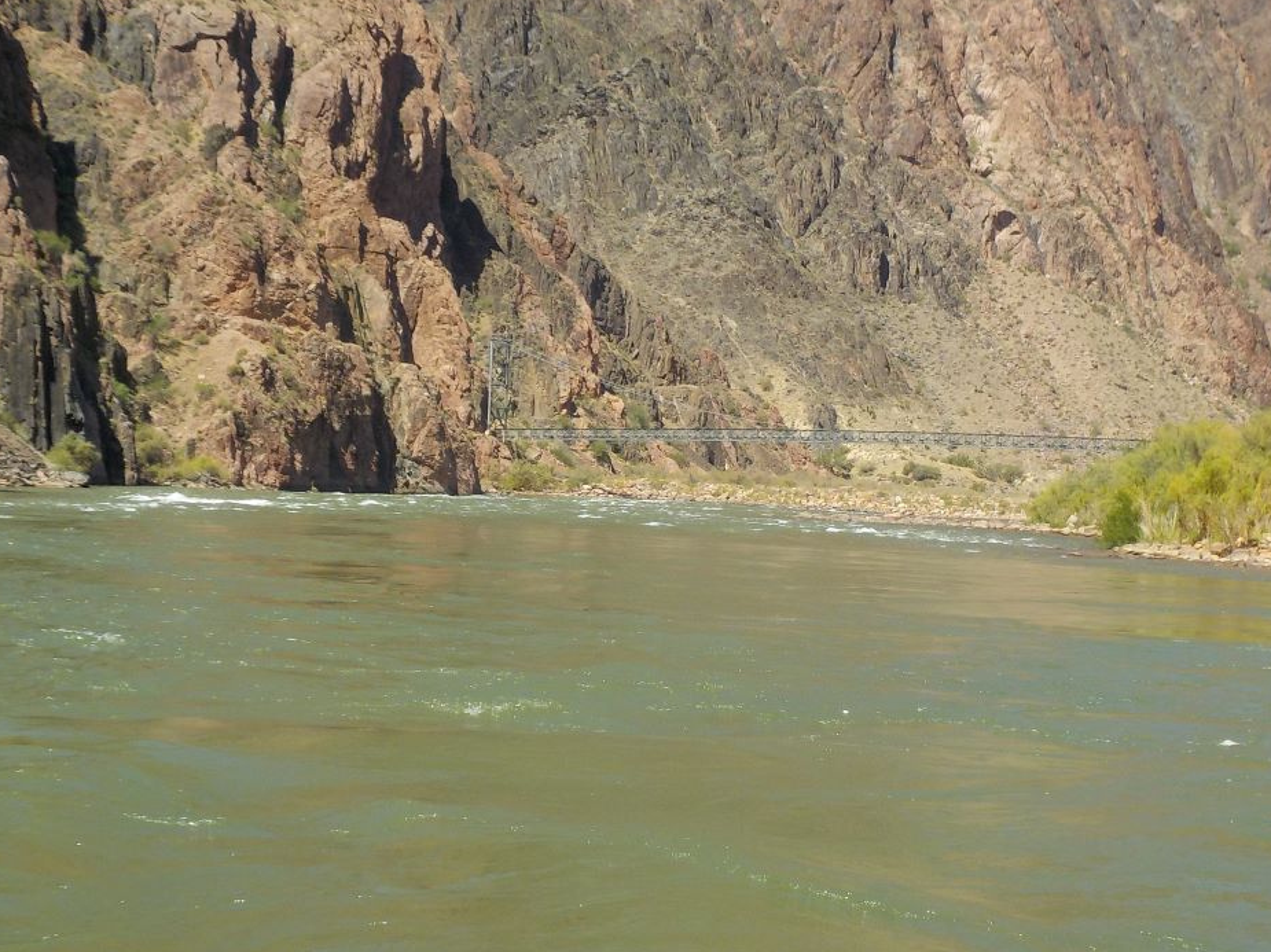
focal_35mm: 61
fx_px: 2239
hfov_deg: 31.6
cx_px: 745
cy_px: 452
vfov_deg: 24.0
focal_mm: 6.4
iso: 125
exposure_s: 1/800
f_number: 4.2
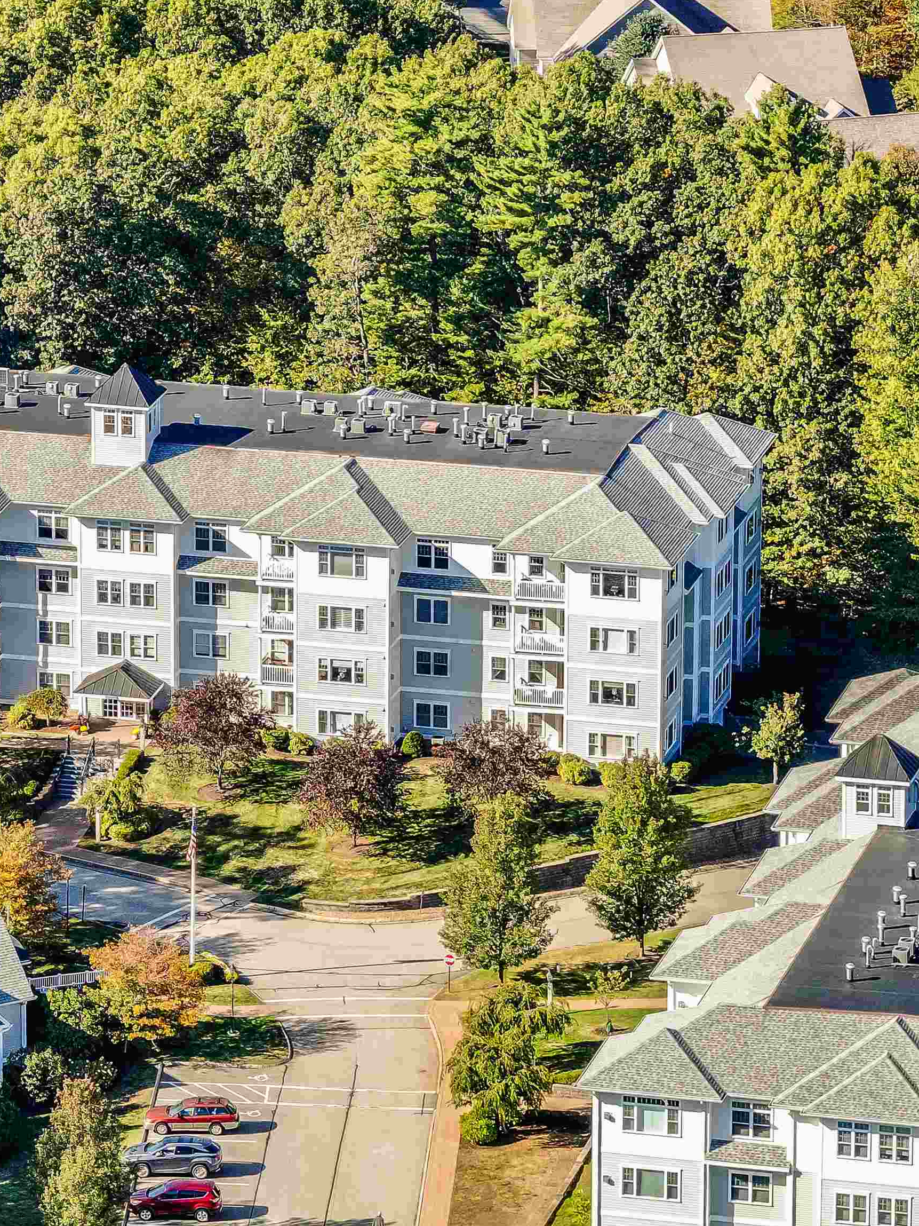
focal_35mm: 222
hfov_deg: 6.7
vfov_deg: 8.9
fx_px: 7858
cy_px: 613
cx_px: 138
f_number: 3.4
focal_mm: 30.71
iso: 100
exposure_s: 1/320
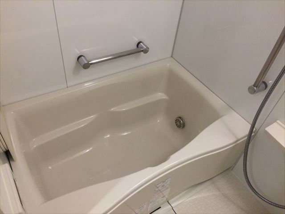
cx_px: 142
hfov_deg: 61.7
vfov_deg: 48.2
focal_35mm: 29
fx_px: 239
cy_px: 107
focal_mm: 4.15
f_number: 2.2
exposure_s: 1/33
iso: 200
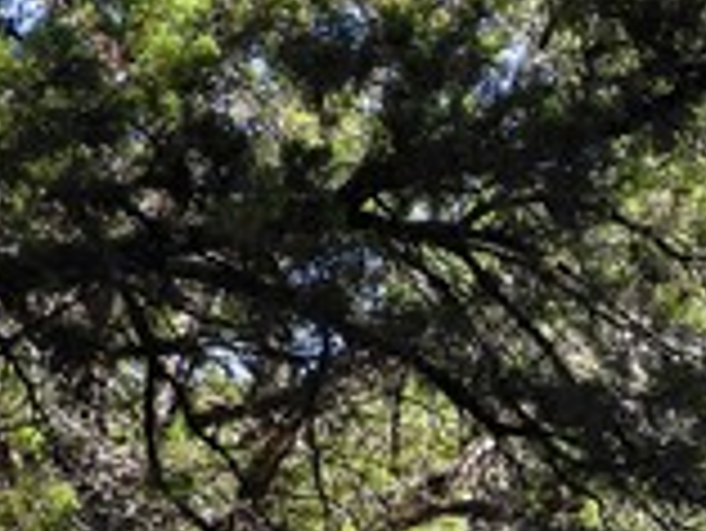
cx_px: 1174
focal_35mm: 98
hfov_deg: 17.2
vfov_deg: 14.9
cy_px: 500
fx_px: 2000
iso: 100
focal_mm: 4.3
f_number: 2.8
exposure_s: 1/500
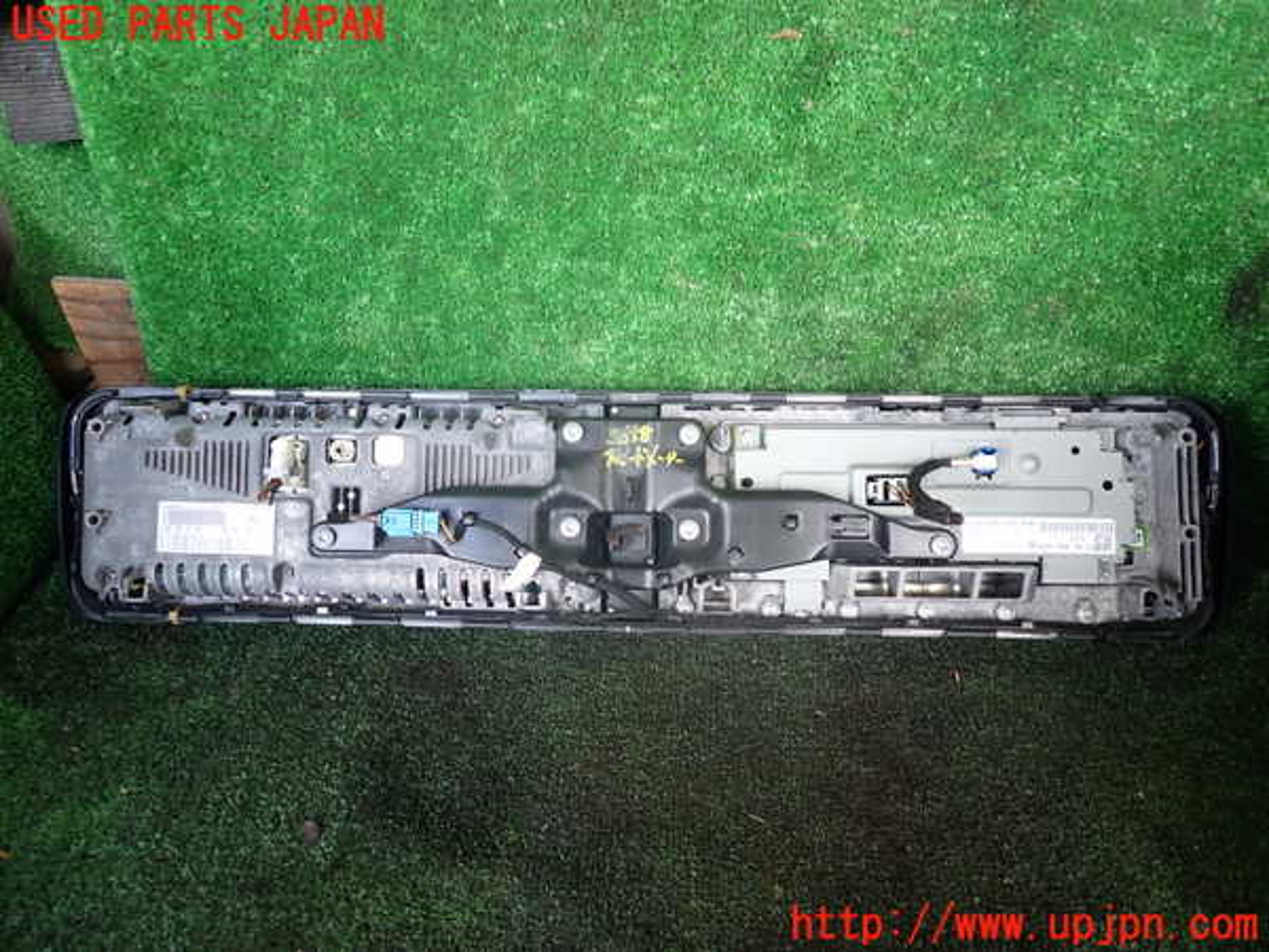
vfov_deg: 54.9
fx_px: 916
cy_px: 476
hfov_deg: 69.4
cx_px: 634
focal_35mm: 25
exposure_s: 1/60
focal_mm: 4.5
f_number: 2
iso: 160
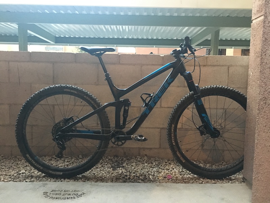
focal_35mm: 29
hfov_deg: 61.7
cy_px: 102
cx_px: 135
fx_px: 226
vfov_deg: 48.2
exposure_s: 1/15
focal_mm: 4.15
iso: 320
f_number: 2.2
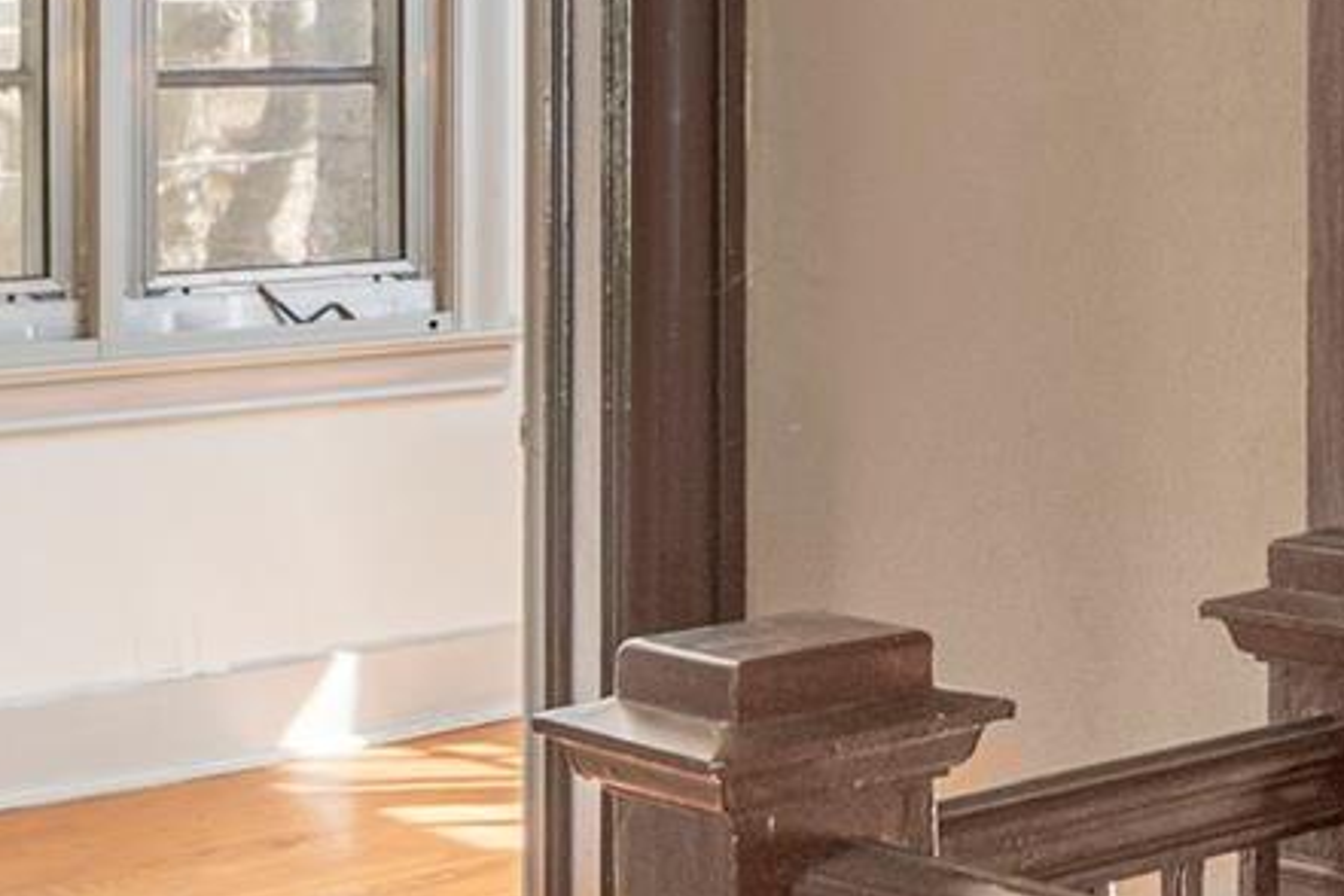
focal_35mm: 79
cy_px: 12
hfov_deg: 21.1
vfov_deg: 16.9
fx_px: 2949
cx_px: 2094
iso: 320
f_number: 7.1
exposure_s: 1/100
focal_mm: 17
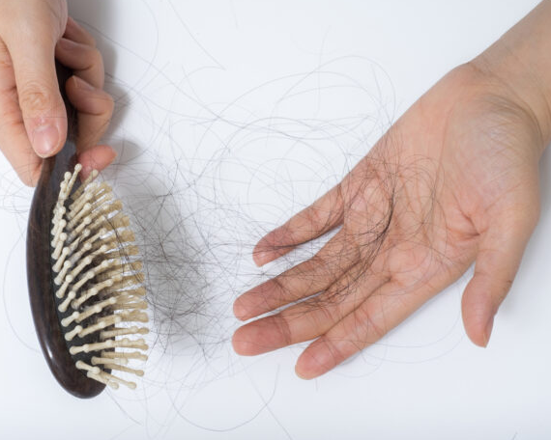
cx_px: 259
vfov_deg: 22.8
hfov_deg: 28.3
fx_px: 1093
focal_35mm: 67
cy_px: 210
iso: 200
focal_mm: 35
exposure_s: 1/160
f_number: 8
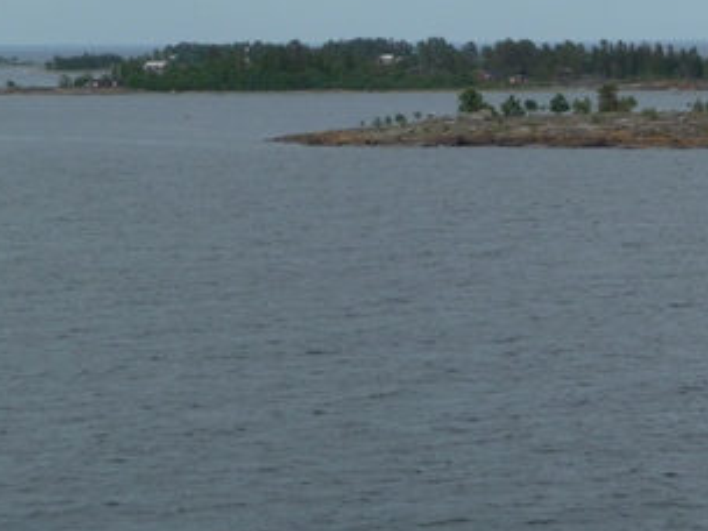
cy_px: 93
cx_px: 678
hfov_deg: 9.1
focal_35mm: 217
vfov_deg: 6.8
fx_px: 4438
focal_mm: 17.5
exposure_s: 1/400
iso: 100
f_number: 4.7
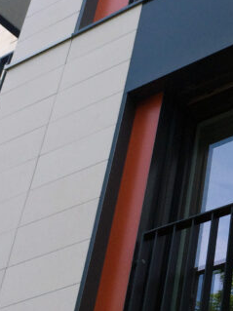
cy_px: 166
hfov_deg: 15.3
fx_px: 835
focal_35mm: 93
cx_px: 275
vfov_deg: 21.1
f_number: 2.2
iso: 32
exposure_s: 1/287
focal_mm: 4.15
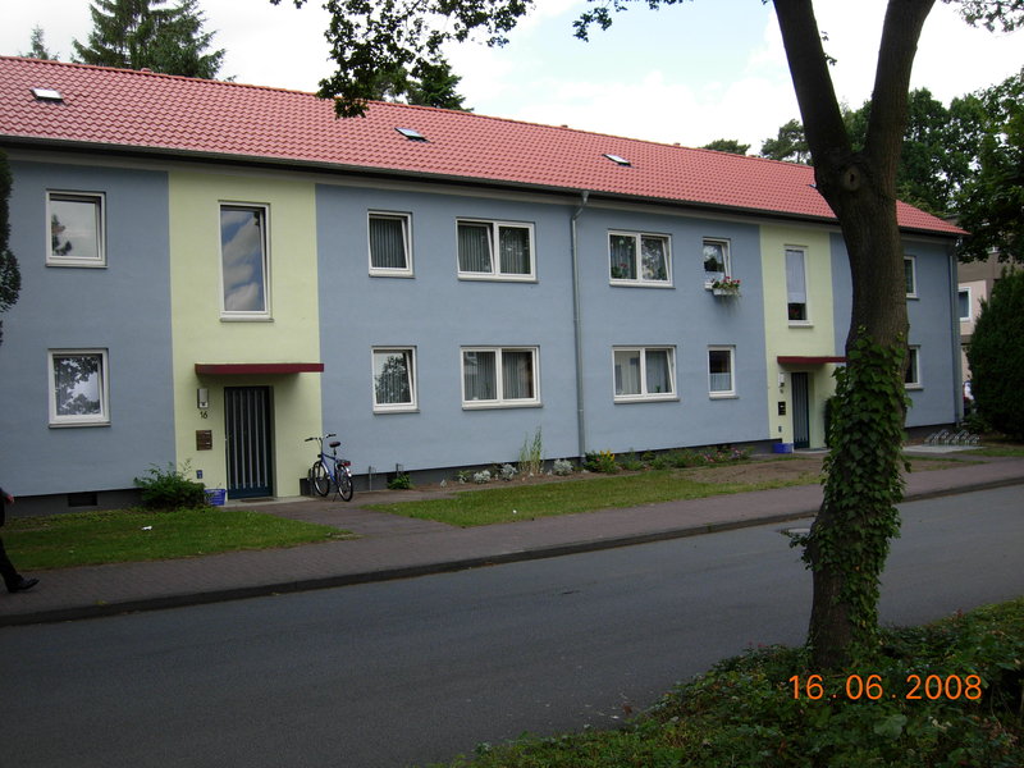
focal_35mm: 36
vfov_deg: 39.7
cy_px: 384
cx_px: 512
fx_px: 1065
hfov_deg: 51.4
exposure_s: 1/209
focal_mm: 7.5
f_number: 4.3
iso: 50
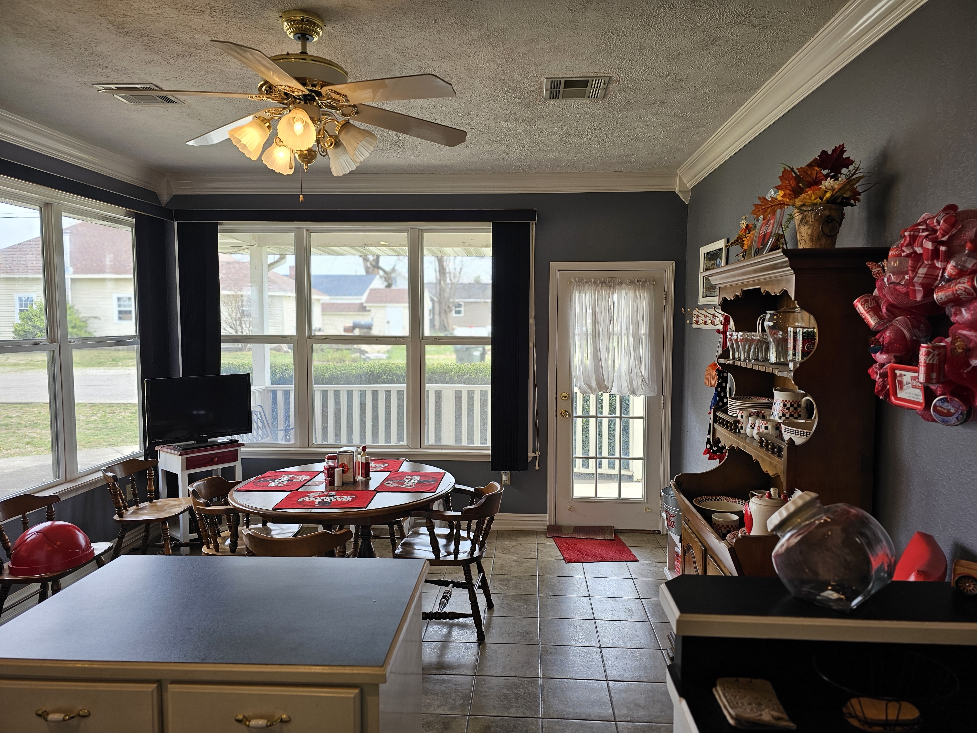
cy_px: 366
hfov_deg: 73.9
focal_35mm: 23
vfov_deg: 58.9
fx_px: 649
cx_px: 488
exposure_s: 1/120
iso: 32
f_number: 1.7
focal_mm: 6.3
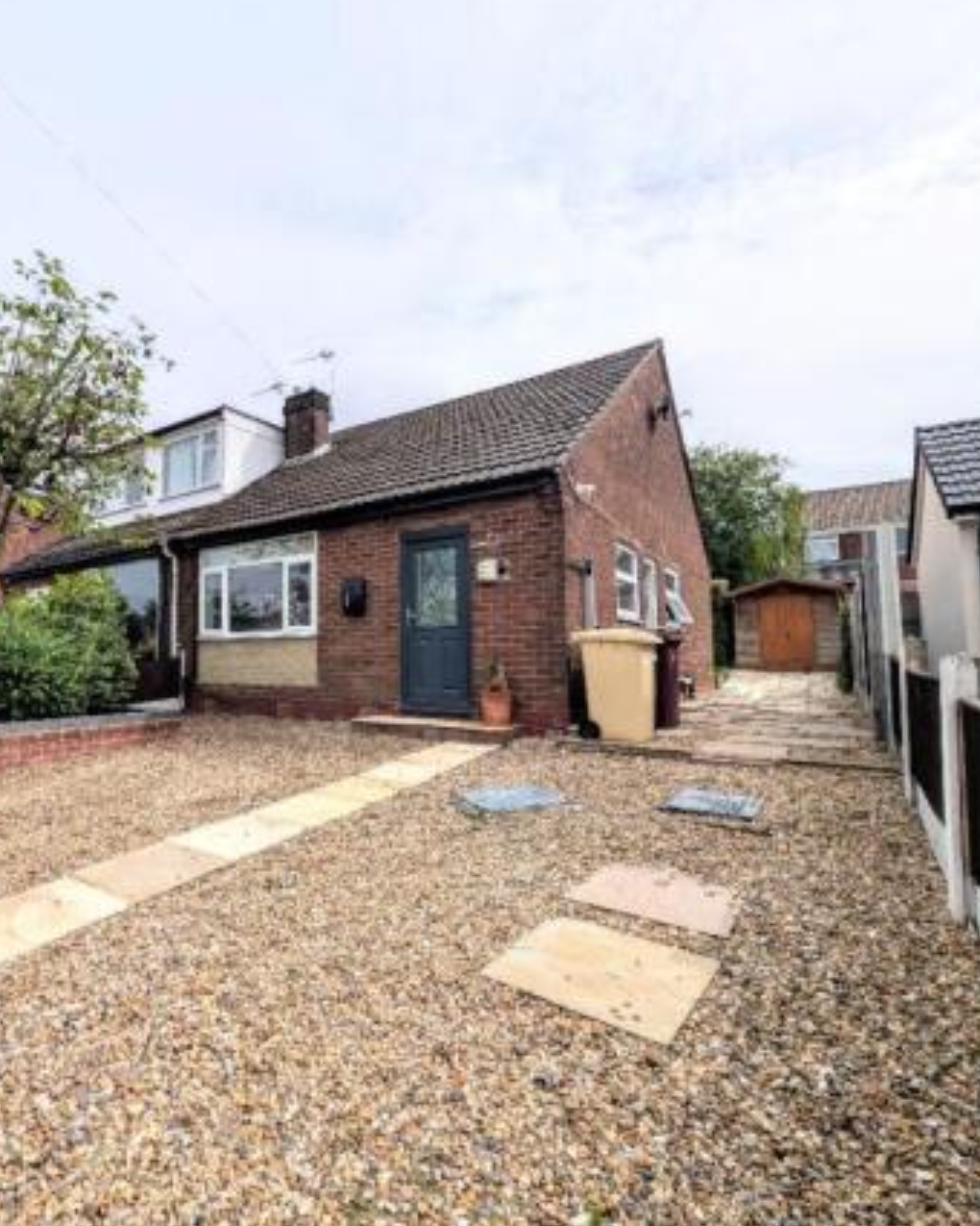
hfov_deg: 78.0
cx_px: 334
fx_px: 580
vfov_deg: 93.1
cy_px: 610
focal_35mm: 16
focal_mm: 2.02
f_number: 1.7
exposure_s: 1/4673
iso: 54
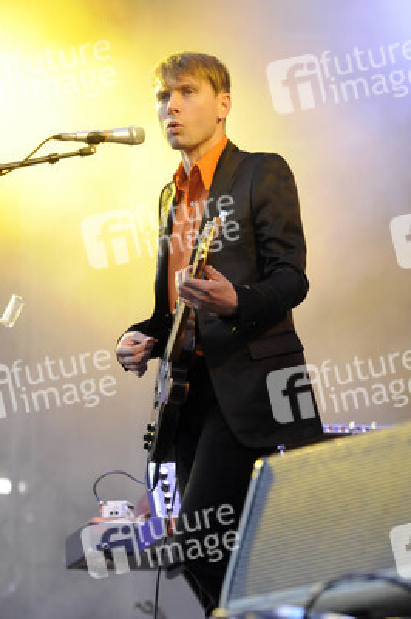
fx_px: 3474
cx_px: 206
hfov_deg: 6.8
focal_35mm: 202
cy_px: 310
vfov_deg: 10.2
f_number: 4.5
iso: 1250
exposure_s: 1/250
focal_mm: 135
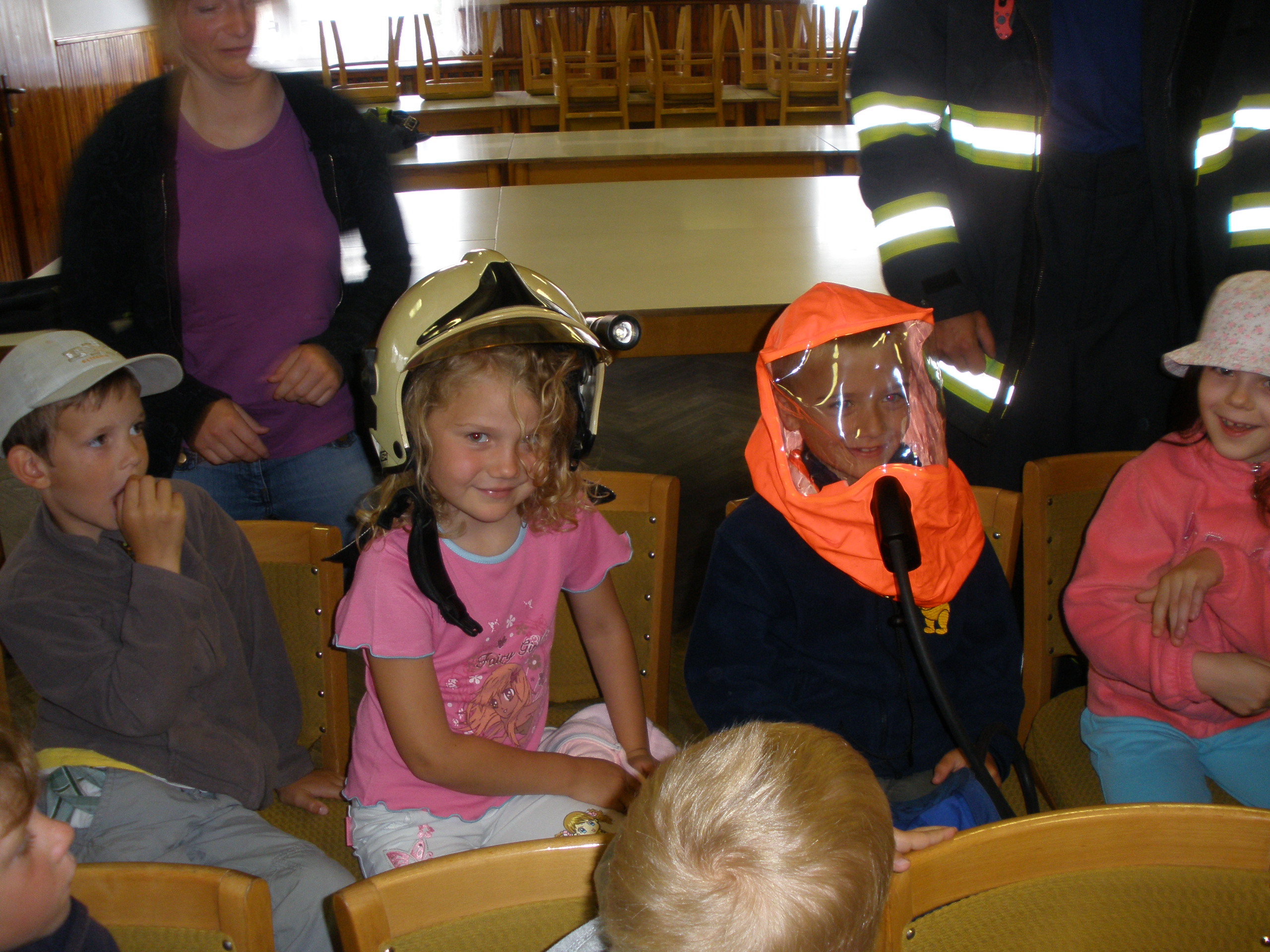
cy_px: 476
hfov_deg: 51.4
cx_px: 635
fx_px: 1321
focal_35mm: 36
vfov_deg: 39.7
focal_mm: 6.3
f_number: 3.5
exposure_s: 1/30
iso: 160
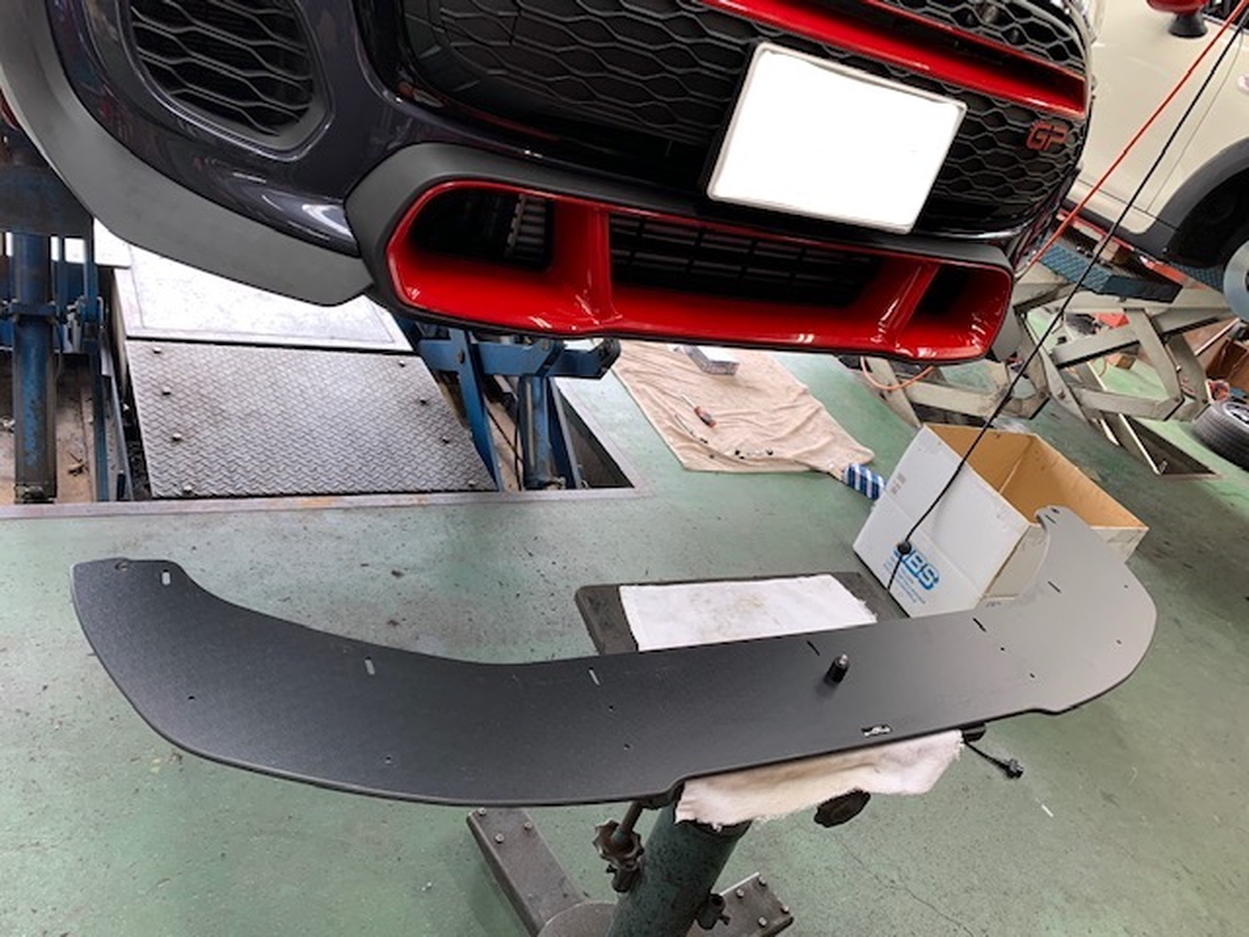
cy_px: 468
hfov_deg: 67.3
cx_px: 624
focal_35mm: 26
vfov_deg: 53.1
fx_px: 938
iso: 80
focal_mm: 4.25
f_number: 1.8
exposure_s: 1/120
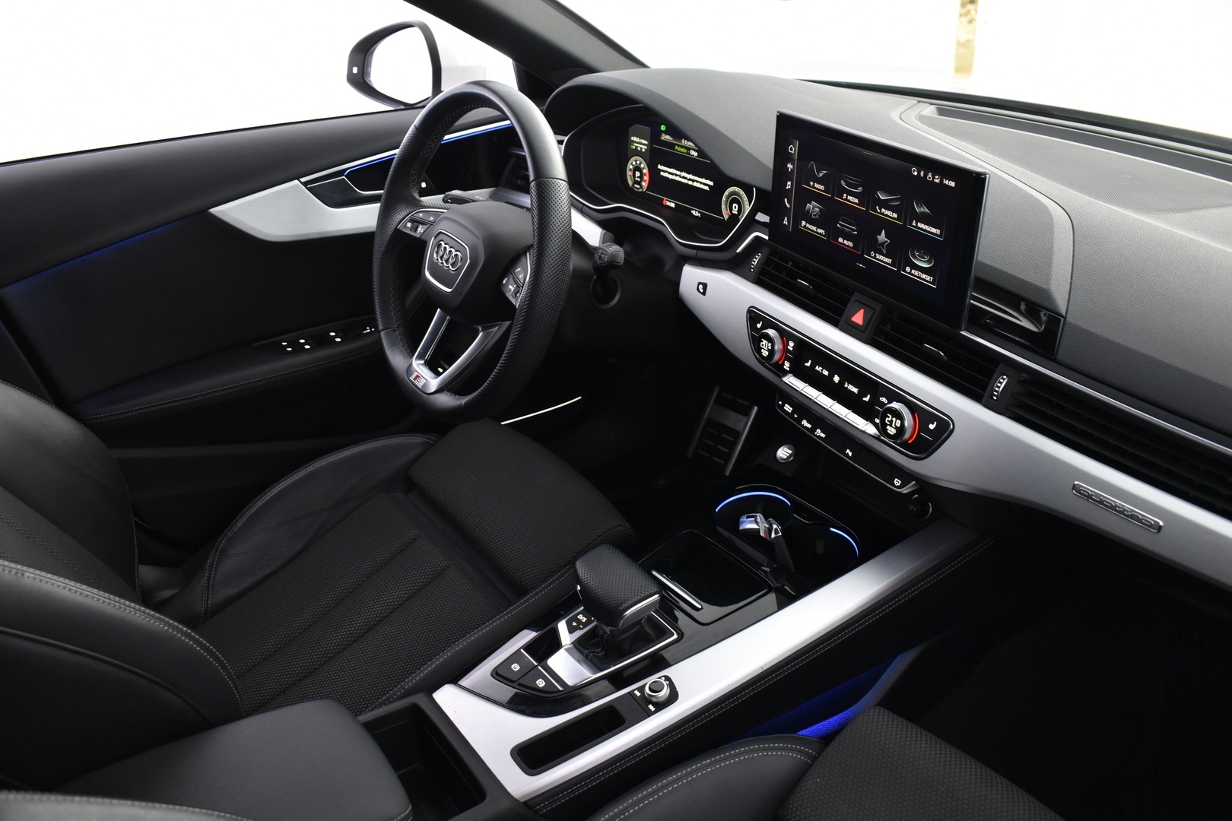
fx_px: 1027
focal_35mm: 30
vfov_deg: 43.6
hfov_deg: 61.9
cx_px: 616
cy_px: 410
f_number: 5
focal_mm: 20
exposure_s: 1/10
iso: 1250
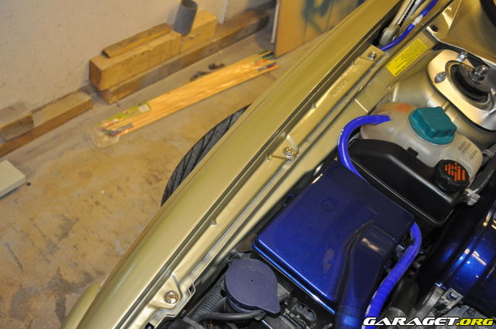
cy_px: 164
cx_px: 248
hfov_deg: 49.6
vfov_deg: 34.1
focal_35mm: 39
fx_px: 537
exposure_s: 1/60
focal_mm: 26
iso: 800
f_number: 4.2
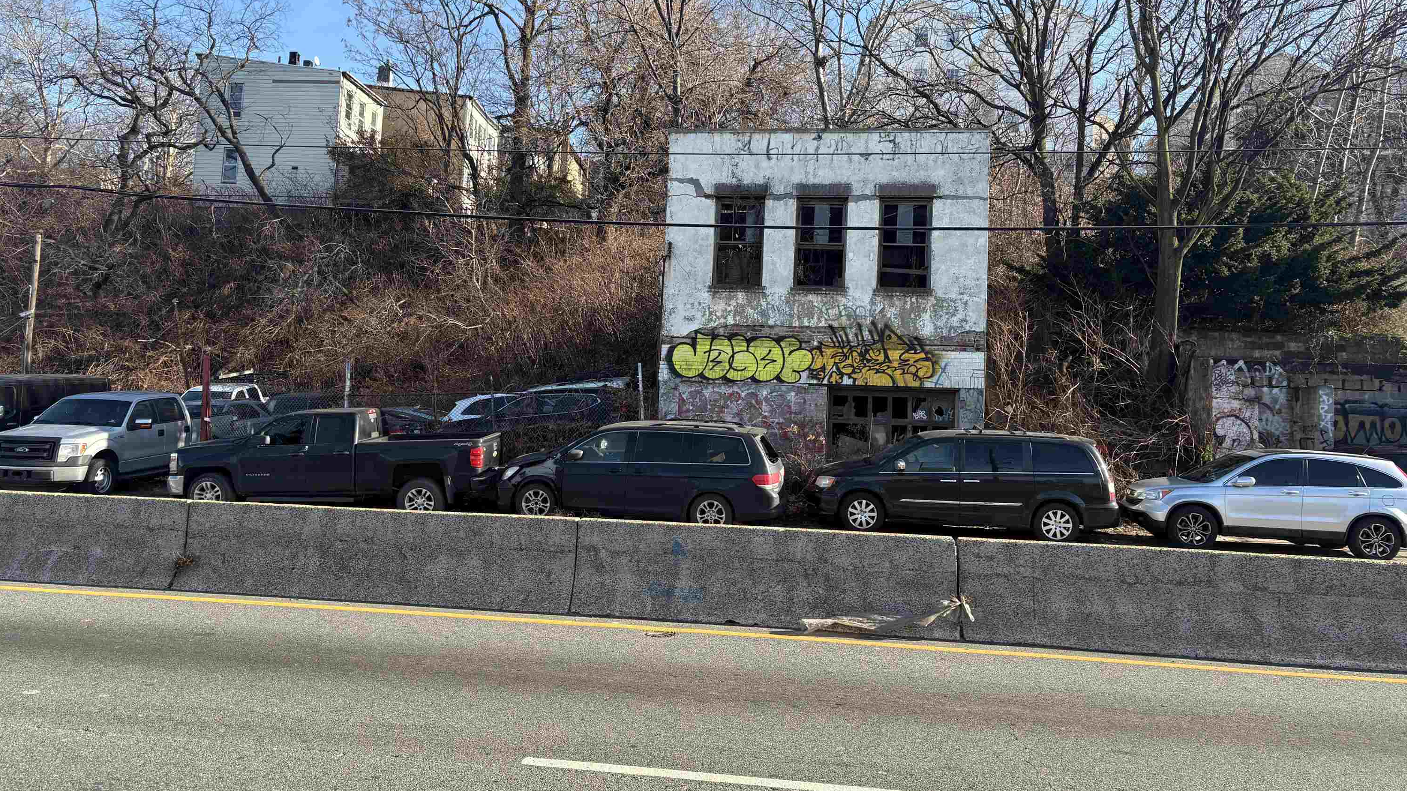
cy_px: 333
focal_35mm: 29
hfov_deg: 66.1
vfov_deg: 40.1
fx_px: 1082
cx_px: 688
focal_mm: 5.96
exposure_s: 1/973
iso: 50
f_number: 1.6
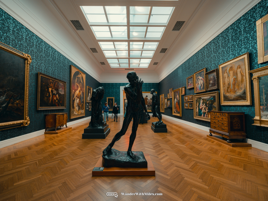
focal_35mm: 16
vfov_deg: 78.1
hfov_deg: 94.5
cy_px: 100
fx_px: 124
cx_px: 134
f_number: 4
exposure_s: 1/20
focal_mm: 20
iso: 800
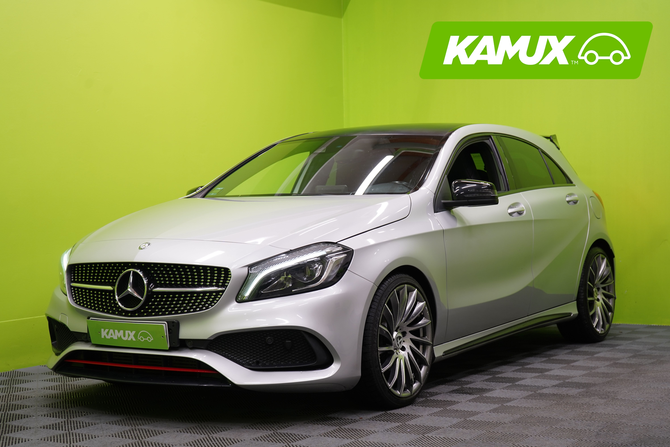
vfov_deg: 21.9
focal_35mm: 62
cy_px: 224
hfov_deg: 32.4
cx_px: 335
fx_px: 1154
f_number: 5.6
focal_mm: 62
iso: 400
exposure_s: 1/30
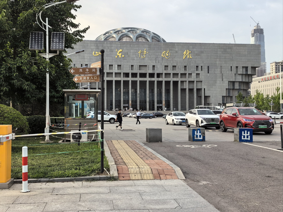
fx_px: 335
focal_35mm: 41
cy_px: 106
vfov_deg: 35.1
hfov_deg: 45.8
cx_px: 142
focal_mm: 5.75
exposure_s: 1/1000
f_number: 2
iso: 50
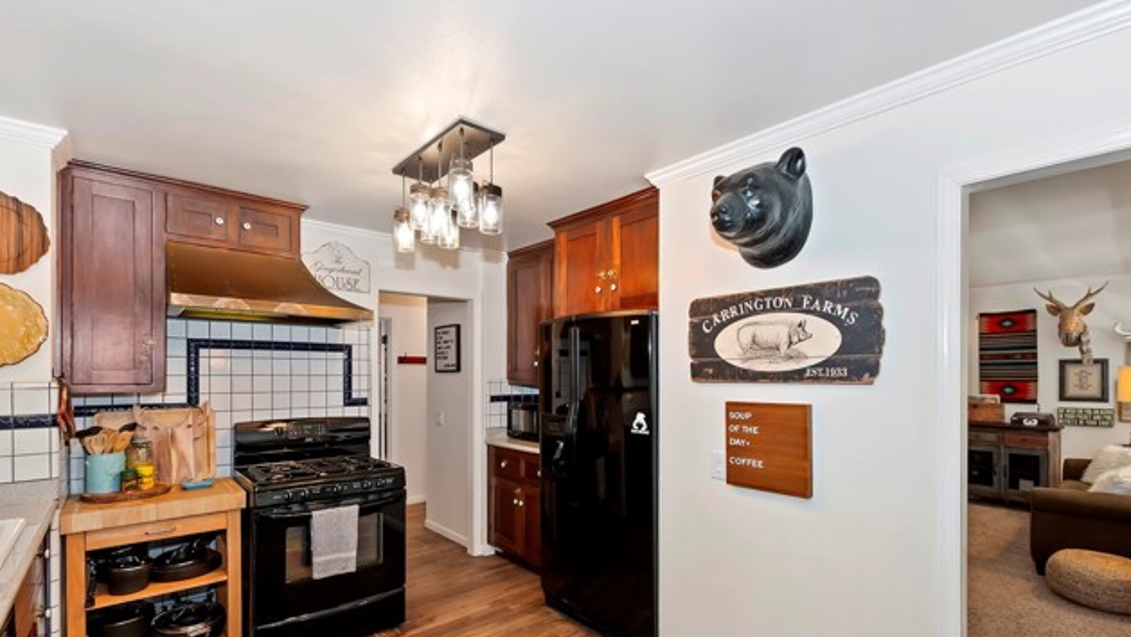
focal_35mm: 16
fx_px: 480
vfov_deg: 66.7
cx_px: 568
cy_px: 366
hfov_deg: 99.4
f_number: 8
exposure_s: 1/30
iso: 400
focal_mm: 10
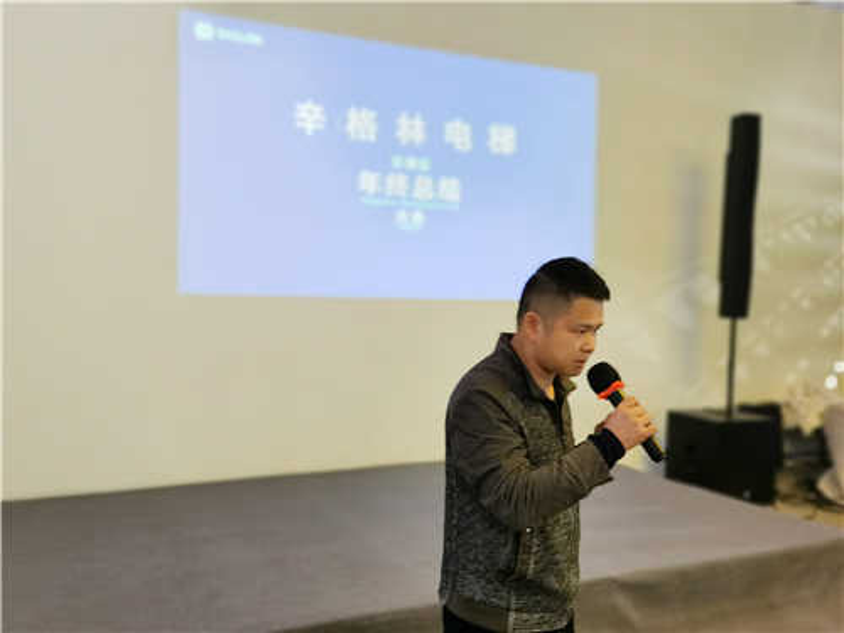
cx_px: 422
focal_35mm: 33
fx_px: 805
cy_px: 316
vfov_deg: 42.9
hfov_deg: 55.4
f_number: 1.6
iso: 400
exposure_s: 1/40
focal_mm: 5.56
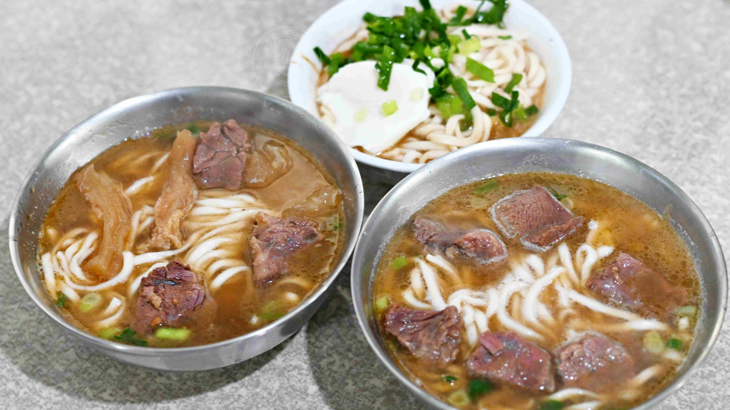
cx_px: 365
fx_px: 1529
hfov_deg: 26.9
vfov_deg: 15.3
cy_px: 212
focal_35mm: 79
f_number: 2.8
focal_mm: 50
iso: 1800
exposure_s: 1/200
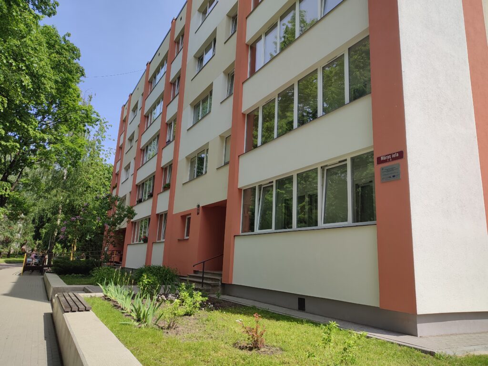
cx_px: 244
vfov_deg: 56.8
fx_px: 338
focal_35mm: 24
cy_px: 183
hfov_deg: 71.6
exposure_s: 1/754
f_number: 1.89
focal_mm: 5.89
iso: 50
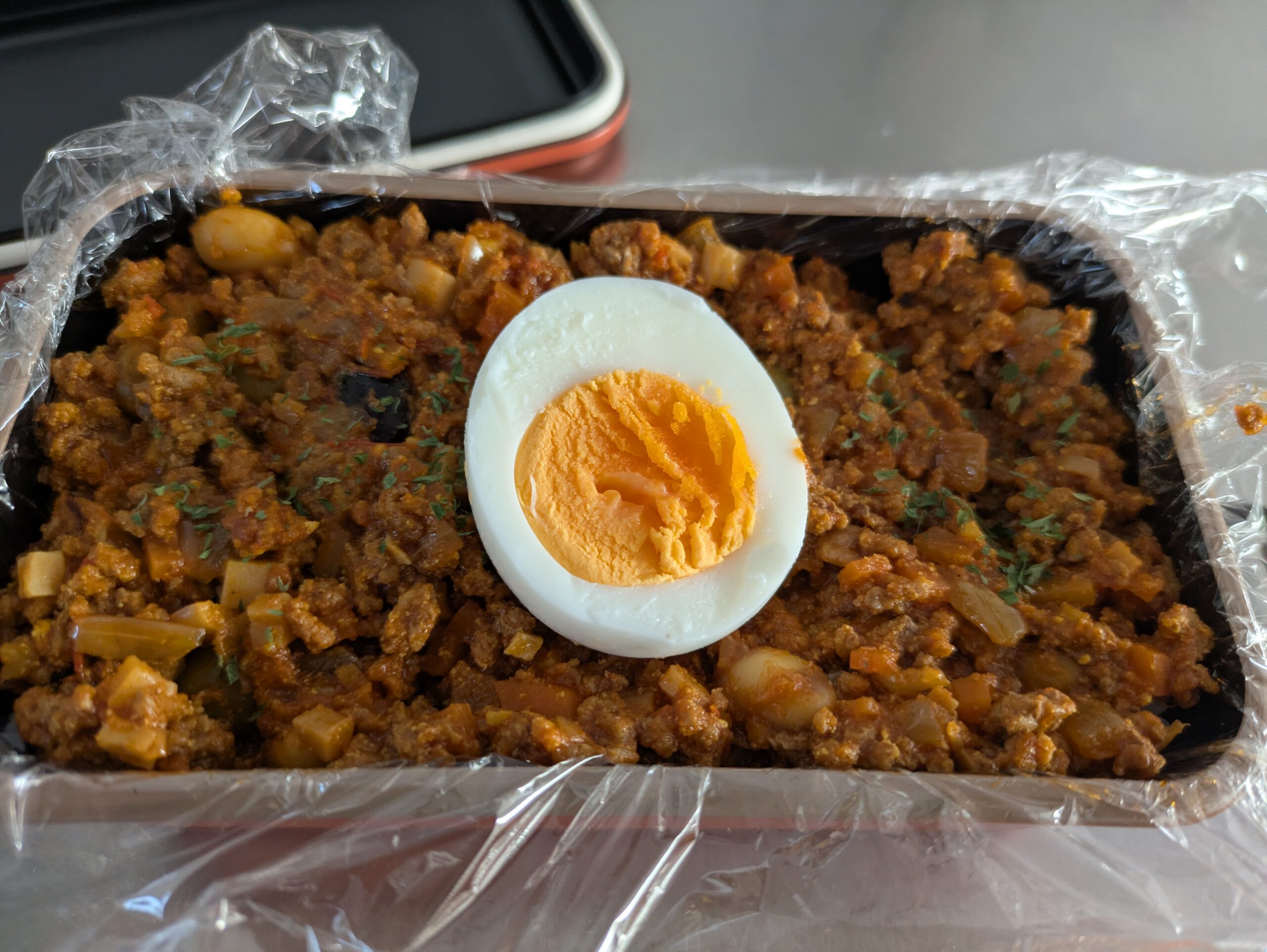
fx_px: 915
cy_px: 476
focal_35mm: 25
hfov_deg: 69.4
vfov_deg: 54.9
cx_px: 634
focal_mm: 5.43
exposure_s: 1/100
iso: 334
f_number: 1.89
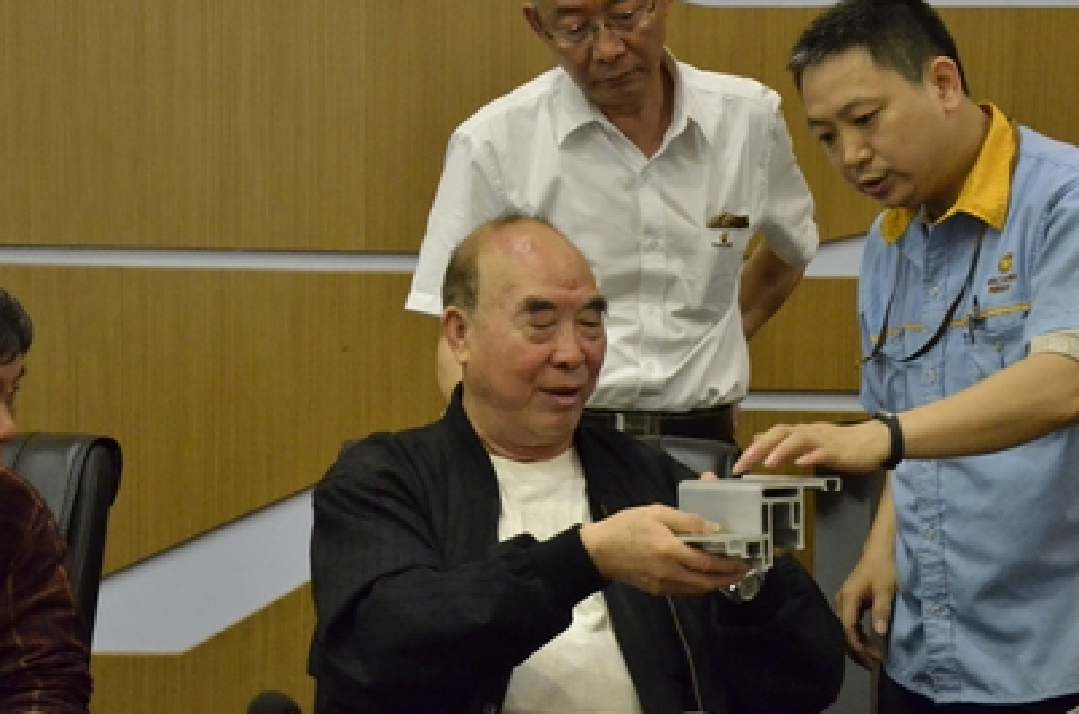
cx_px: 684
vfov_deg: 12.2
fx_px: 3349
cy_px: 385
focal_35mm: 112
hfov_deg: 18.3
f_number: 5
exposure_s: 1/100
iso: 3600
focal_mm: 50
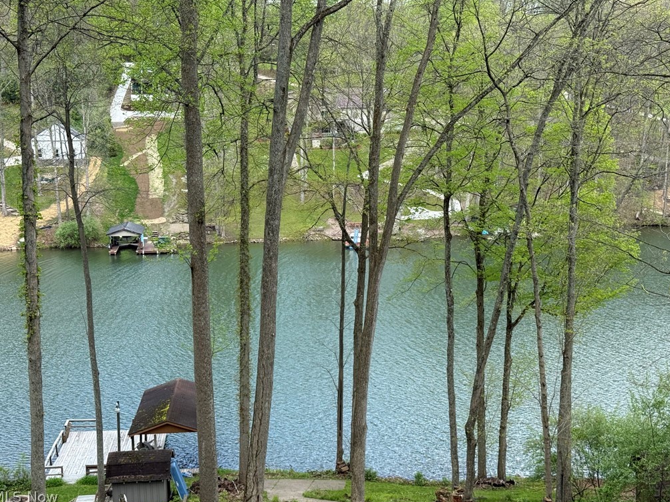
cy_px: 252
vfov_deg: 29.7
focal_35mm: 49
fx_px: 948
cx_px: 331
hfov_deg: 38.9
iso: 100
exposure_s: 1/1242
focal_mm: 6.76
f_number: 1.78
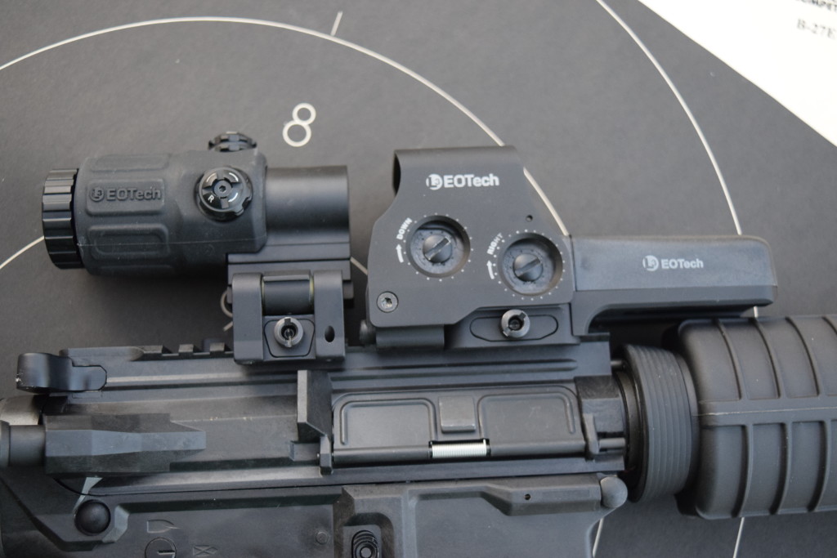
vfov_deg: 29.9
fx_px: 1046
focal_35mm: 45
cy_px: 279
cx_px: 418
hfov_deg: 43.6
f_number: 4.2
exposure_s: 1/125
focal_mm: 30
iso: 1800
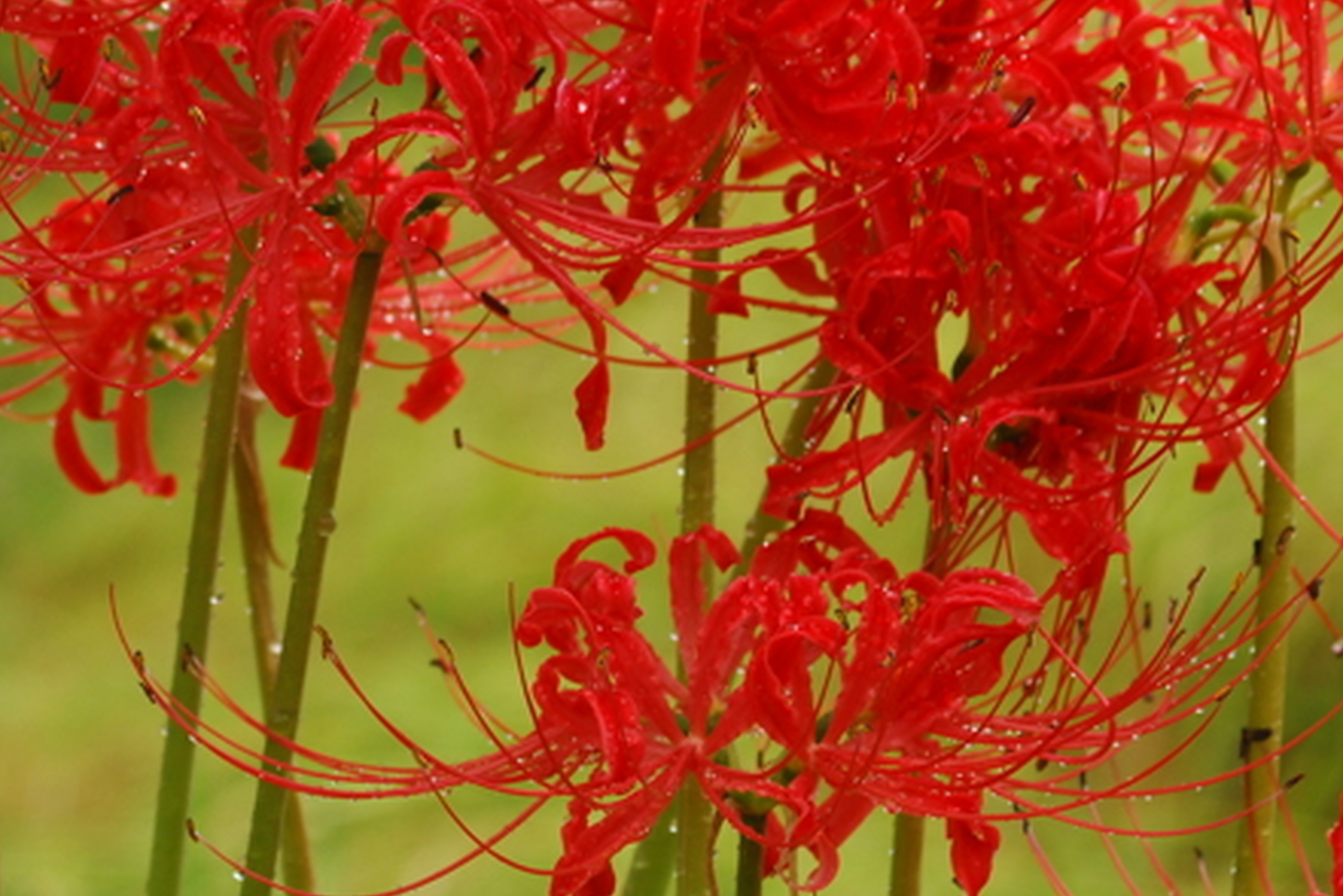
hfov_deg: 11.3
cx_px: 110
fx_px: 6752
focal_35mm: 181
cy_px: 91
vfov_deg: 7.6
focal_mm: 52
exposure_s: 1/25
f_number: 5.6
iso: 200
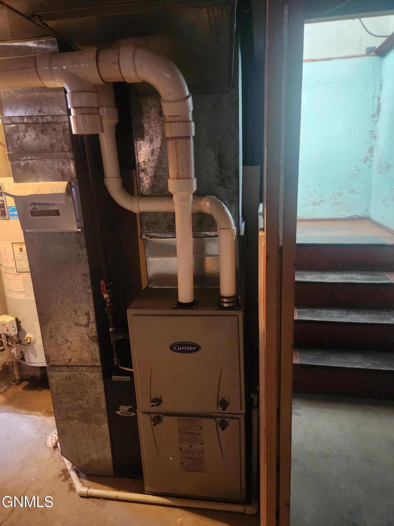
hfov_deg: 58.9
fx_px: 349
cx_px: 197
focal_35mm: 23
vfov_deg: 73.9
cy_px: 263
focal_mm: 5.4
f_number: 1.8
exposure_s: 1/24
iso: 1000
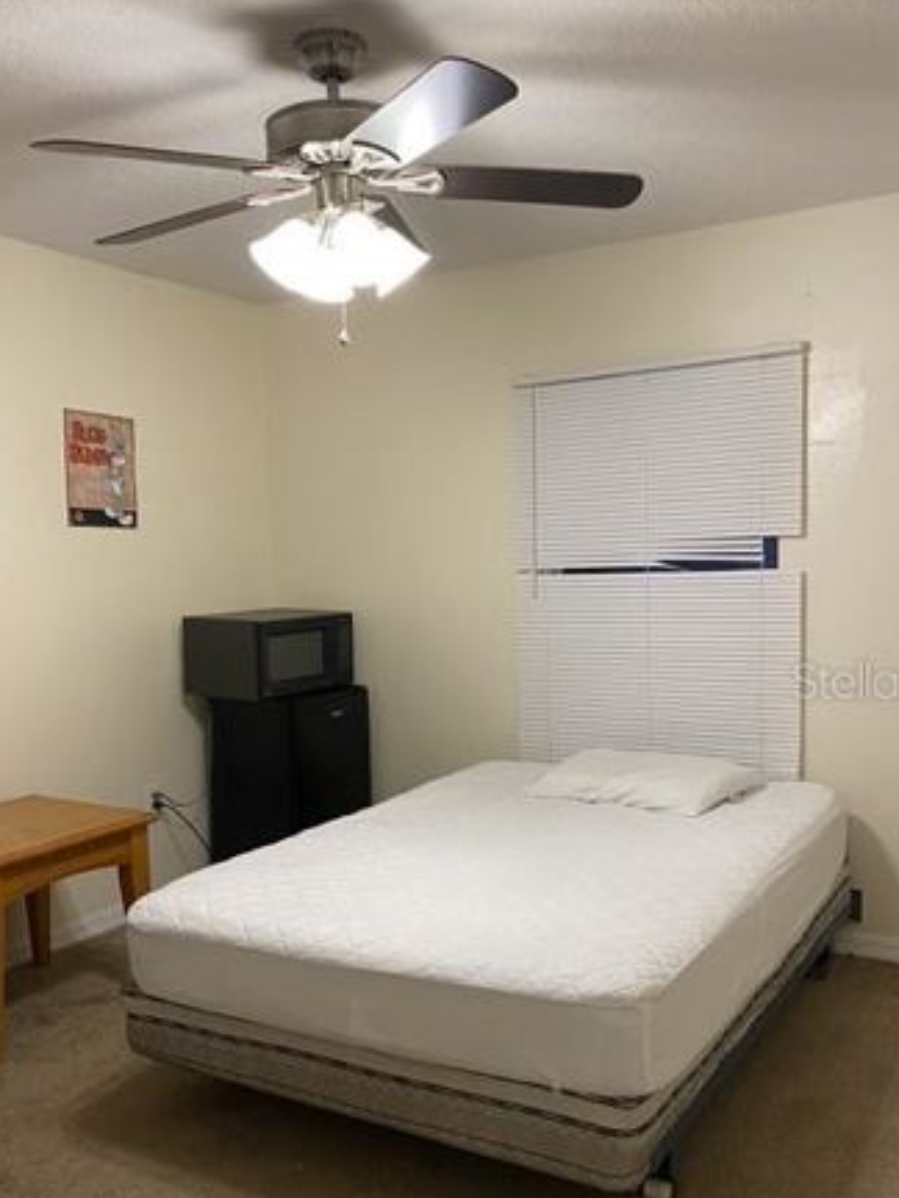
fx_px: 1108
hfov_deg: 44.2
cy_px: 679
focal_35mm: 32
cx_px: 456
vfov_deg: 56.6
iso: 125
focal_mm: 4.25
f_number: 1.8
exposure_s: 1/60
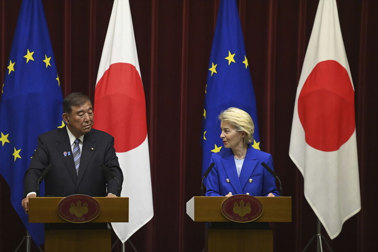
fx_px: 1890
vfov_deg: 7.6
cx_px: 189
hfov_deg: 11.4
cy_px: 126
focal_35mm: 180
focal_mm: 180
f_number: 2.8
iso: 2000
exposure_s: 1/1000
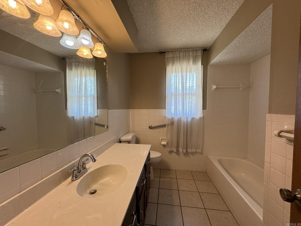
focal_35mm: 14
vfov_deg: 85.7
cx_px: 150
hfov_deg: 102.1
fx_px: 122
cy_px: 113
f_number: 2.2
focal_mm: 2.22
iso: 160
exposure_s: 1/120
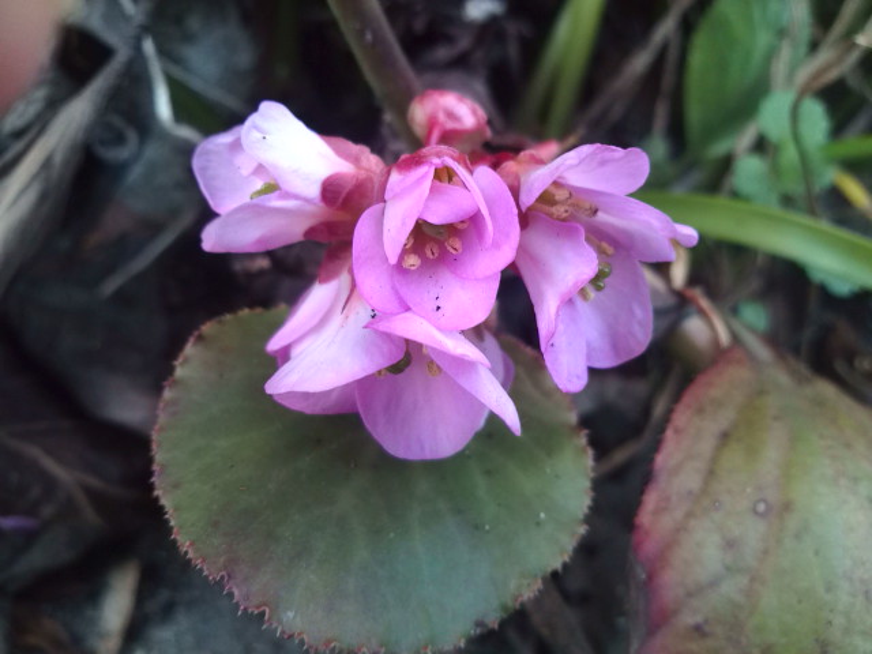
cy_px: 327
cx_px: 436
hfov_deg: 56.8
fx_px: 806
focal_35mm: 32
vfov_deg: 44.2
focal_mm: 3.3
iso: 64
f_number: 2.8
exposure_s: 1/33.3
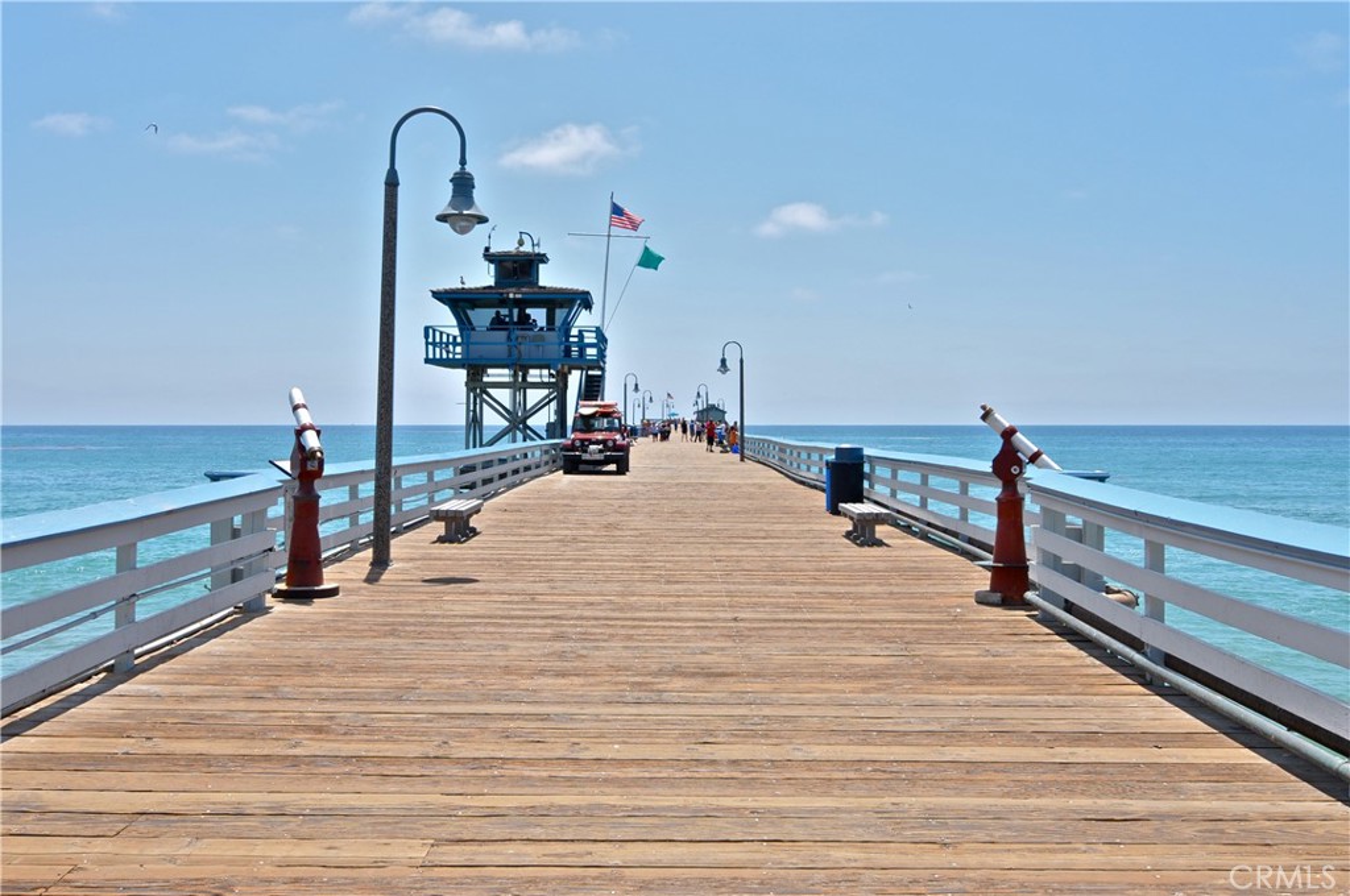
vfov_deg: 36.8
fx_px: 1348
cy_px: 448
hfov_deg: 53.2
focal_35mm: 36
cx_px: 675
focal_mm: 24
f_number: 10
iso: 200
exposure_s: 1/400
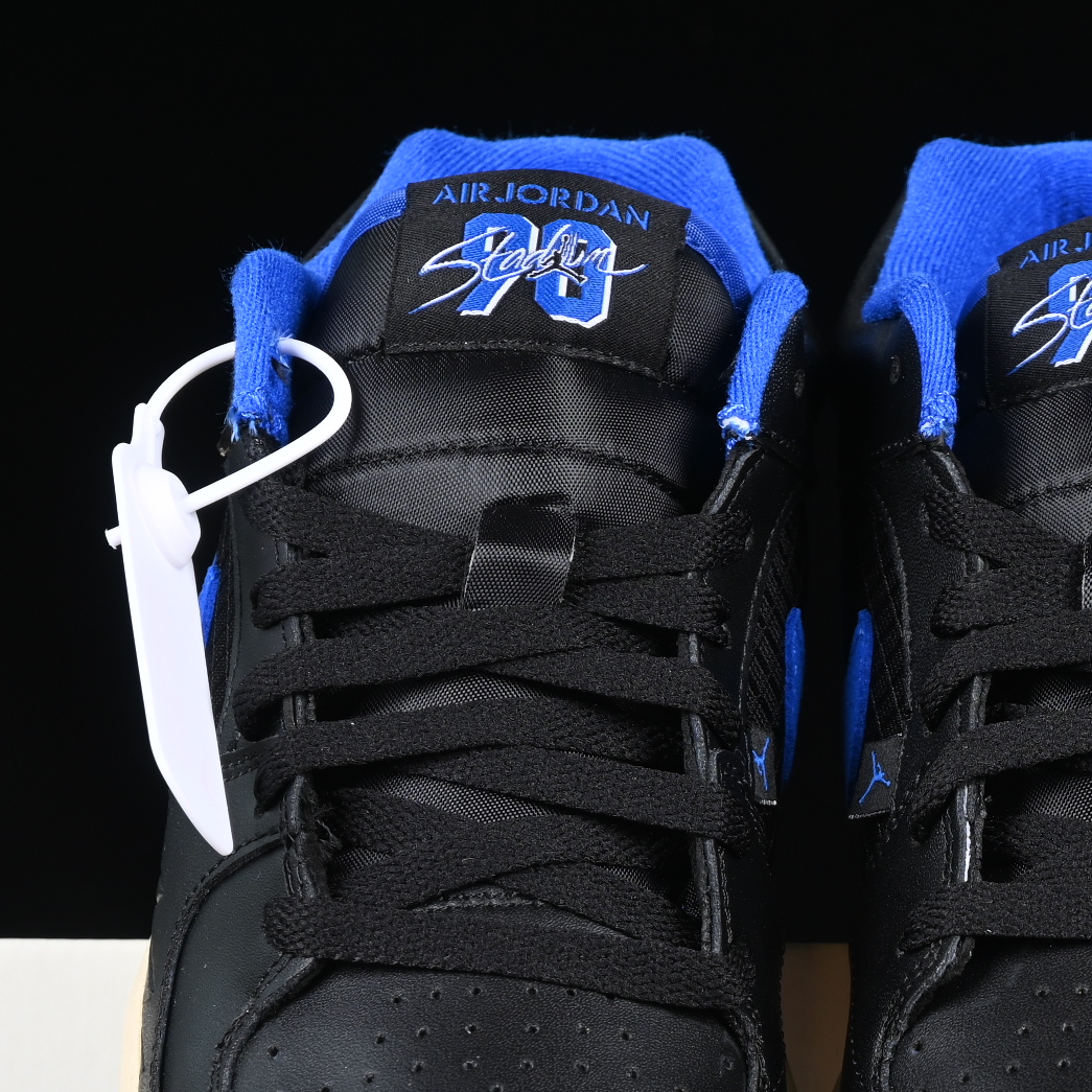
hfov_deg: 10.7
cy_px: 962
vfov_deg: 10.7
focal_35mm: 163
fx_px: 5818
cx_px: 809
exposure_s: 1/60
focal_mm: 48
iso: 160
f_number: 6.3
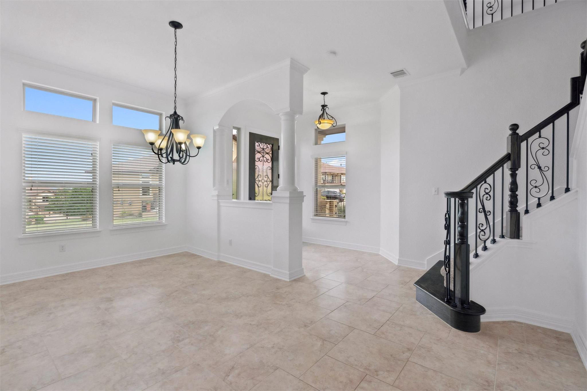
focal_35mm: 16
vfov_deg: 73.7
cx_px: 294
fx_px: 261
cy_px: 196
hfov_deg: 96.7
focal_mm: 16
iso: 1600
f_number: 8
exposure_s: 1/320
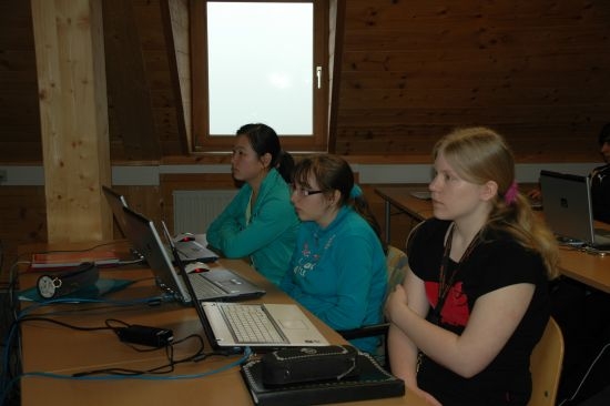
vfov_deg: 28.9
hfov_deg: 42.3
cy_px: 203
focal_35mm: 46
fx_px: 787
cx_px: 305
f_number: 4.2
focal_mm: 31
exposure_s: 1/60
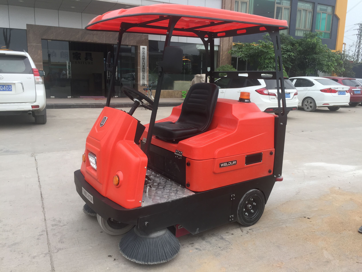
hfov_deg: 61.7
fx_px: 303
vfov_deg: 48.2
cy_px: 136
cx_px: 181
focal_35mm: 29
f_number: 2.2
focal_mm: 4.15
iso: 32
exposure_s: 1/507
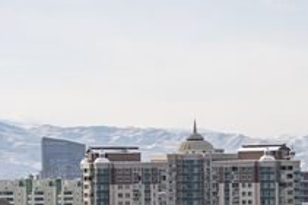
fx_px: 2820
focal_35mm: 330
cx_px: 203
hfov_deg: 6.3
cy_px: 215
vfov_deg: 4.1
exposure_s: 1/500
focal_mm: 103
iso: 100
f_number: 7.1
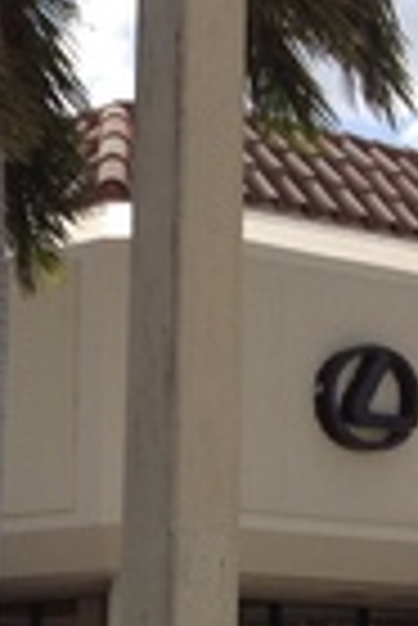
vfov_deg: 12.2
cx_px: -52
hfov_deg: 8.4
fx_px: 2814
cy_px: 860
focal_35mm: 162
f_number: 2.4
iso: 64
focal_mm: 4.28
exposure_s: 1/1972
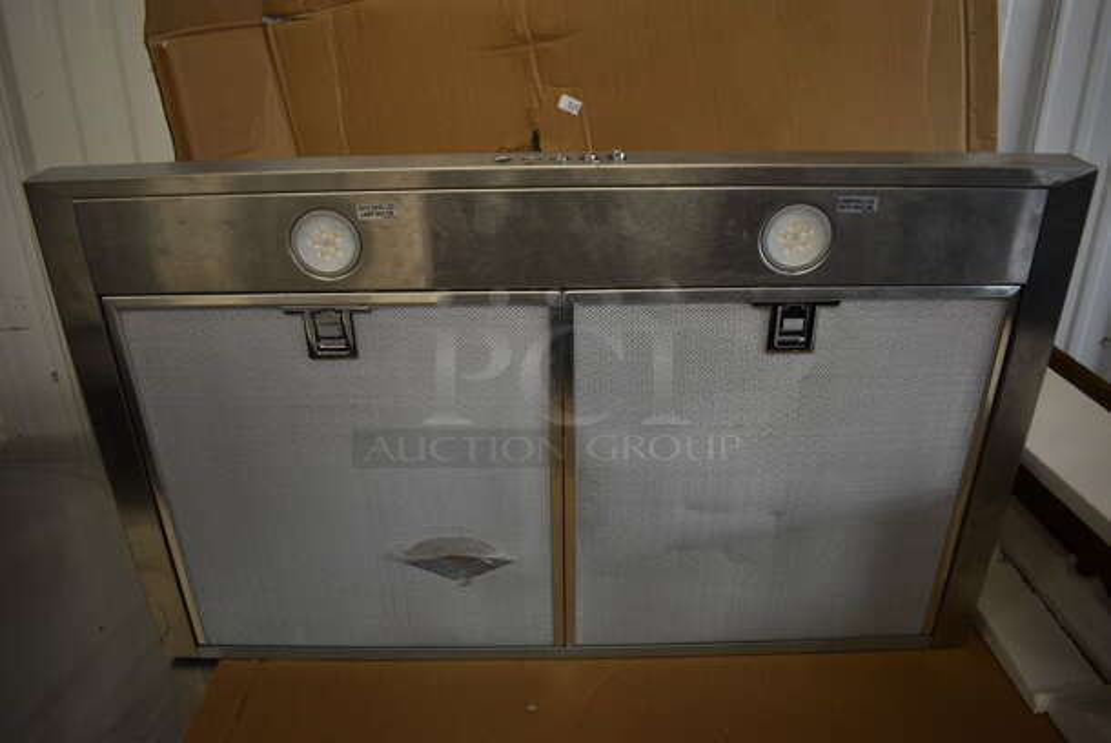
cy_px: 372
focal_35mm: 27
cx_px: 556
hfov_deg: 67.3
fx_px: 834
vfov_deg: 48.0
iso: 800
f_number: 3.5
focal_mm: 18
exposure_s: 1/250
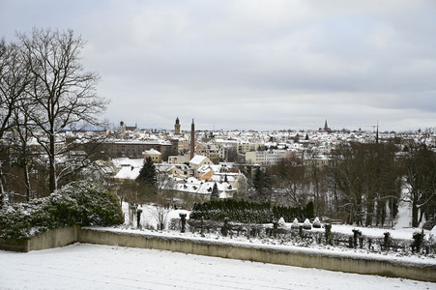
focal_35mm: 40
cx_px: 218
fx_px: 484
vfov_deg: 33.4
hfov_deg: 48.5
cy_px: 145
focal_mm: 40
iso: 100
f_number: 3.5
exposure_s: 1/200
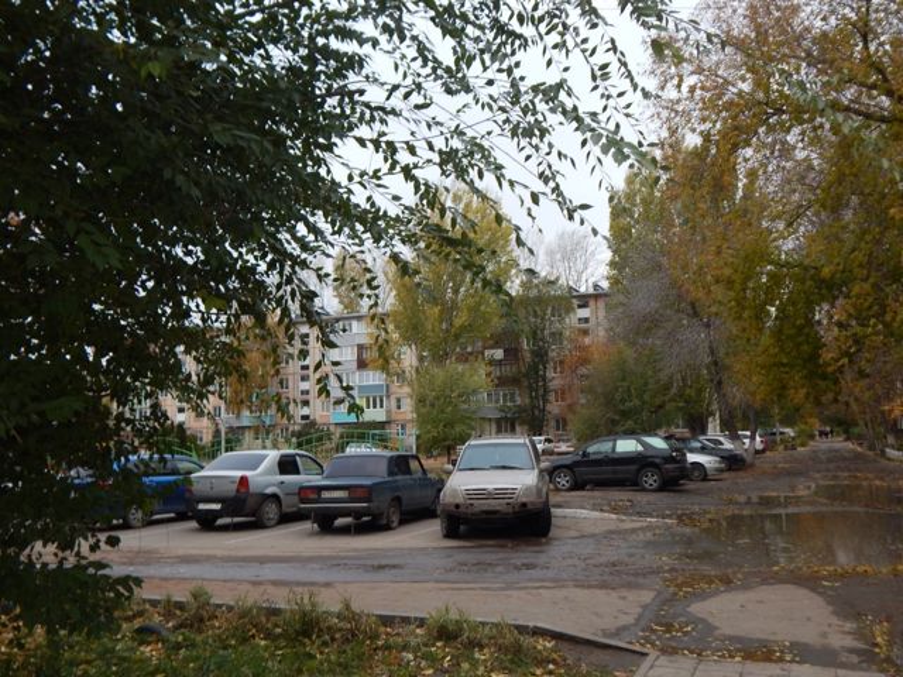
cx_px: 452
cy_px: 338
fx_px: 809
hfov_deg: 58.4
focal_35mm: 31
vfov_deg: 45.4
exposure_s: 1/100
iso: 125
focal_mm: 5.6
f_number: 3.2
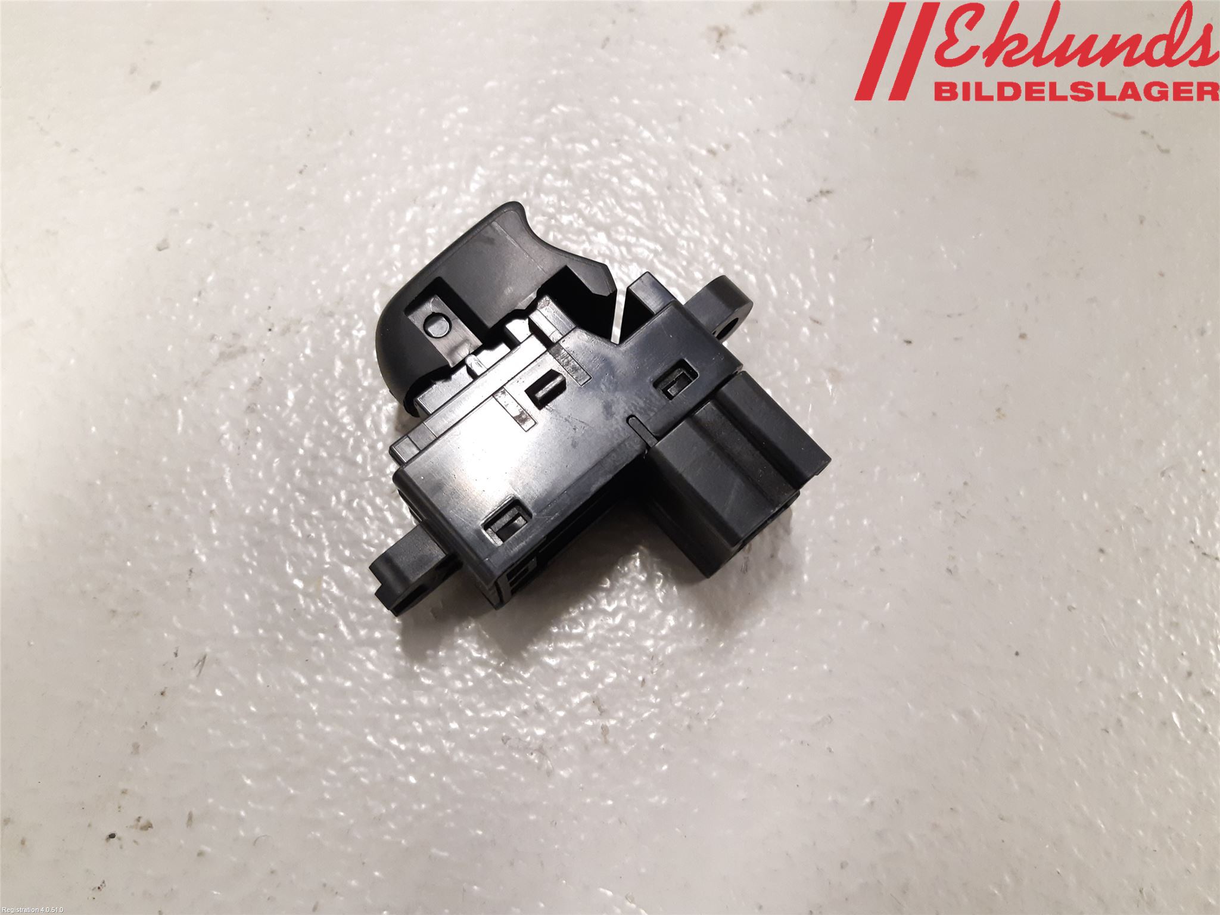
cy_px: 458
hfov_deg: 67.3
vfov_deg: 53.1
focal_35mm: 26
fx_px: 916
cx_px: 610
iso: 250
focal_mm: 3.93
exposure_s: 1/50
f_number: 1.7
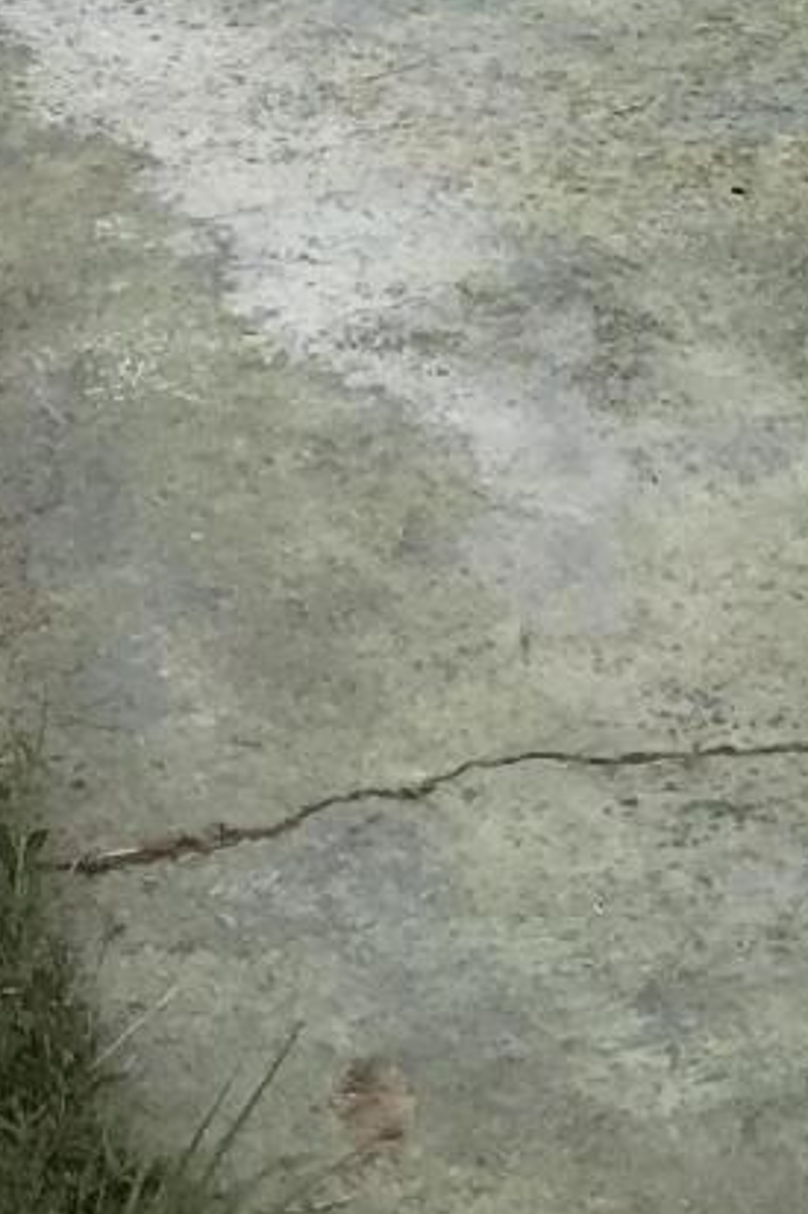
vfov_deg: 13.0
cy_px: -1082
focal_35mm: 141
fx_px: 4751
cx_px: 632
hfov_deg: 9.7
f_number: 1.8
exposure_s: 1/3096
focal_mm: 3.99
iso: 20
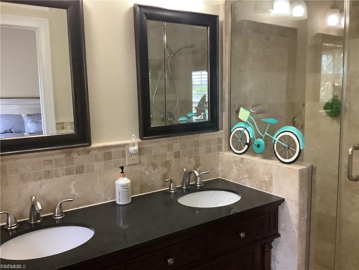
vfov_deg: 45.4
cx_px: 180
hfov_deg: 58.4
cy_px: 135
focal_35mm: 31
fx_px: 321
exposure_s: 1/50
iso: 400
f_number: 2.4
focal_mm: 3.3
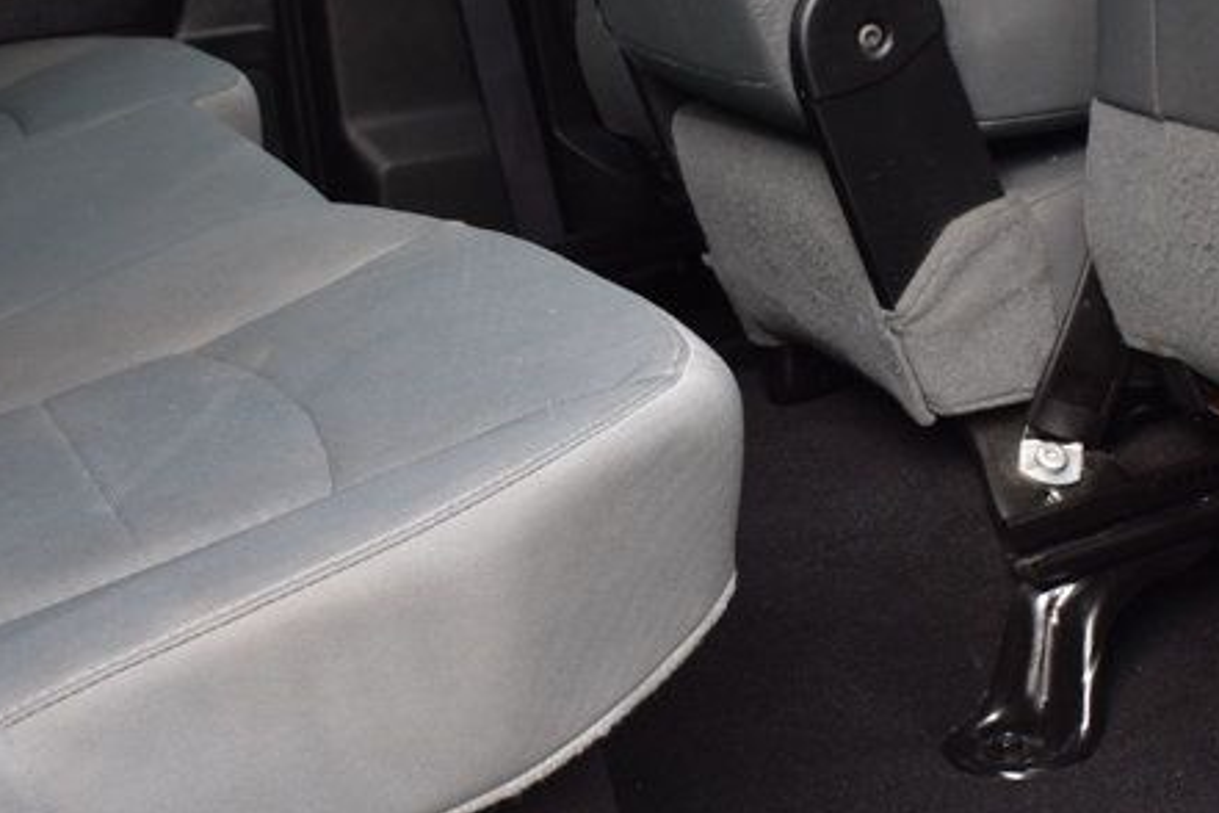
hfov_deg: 25.2
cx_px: 766
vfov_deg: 17.0
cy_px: 390
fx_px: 2714
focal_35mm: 80
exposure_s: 1/15
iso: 400
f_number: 6.3
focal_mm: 23
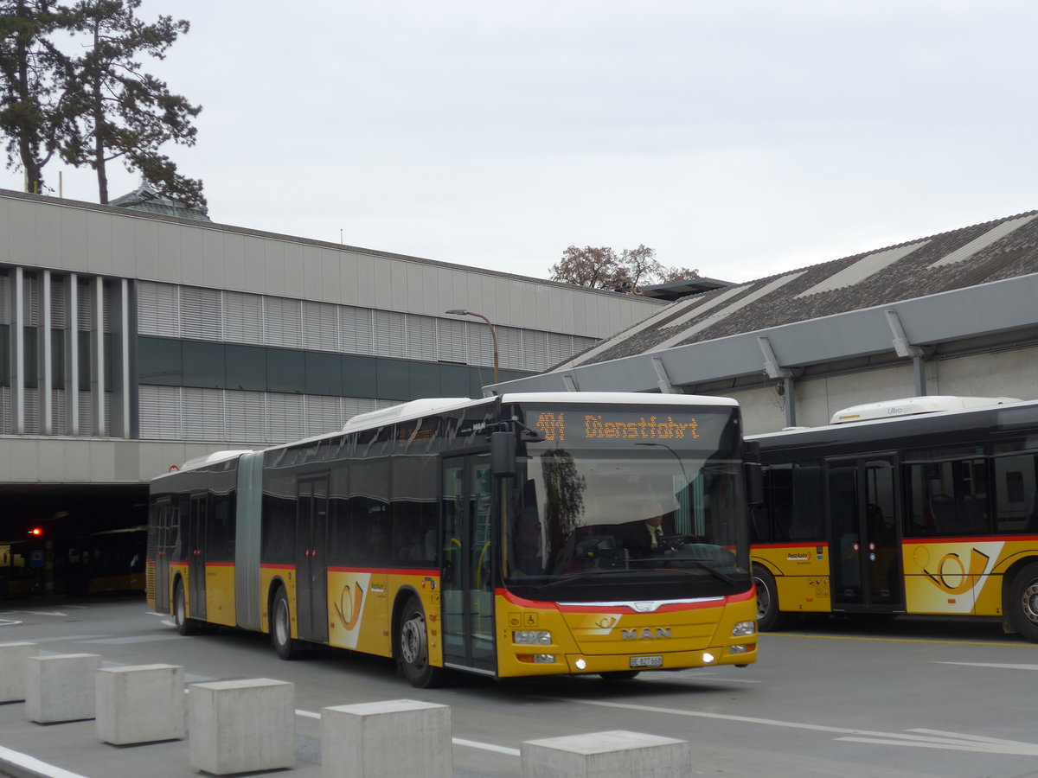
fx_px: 1649
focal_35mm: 55
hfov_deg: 34.9
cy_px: 389
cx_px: 519
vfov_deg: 26.6
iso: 80
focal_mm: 11.3
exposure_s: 1/160
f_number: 3.4
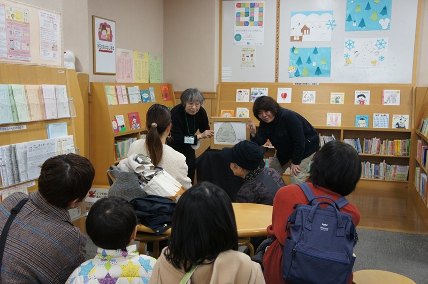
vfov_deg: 31.8
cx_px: 214
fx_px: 499
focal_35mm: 42
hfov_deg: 46.5
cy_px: 142
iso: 250
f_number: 4
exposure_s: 1/50
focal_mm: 28
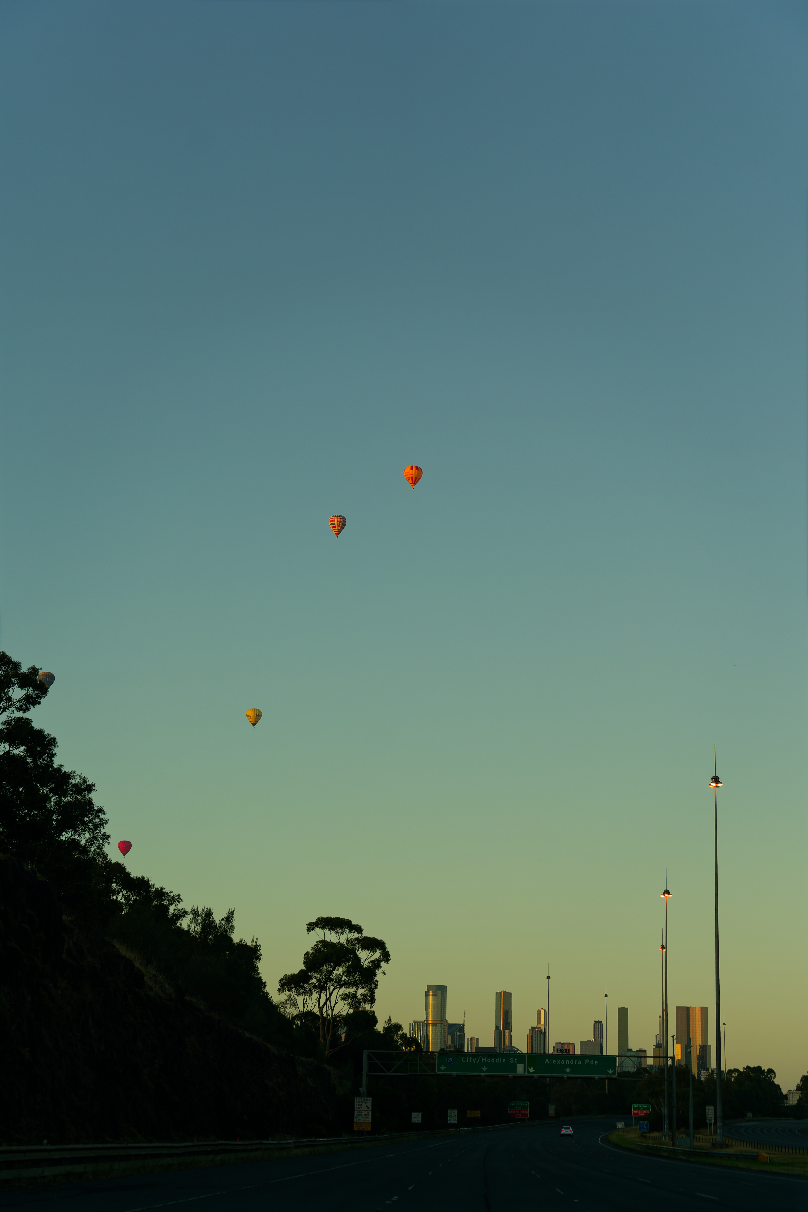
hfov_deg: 23.0
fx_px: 1986
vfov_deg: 33.9
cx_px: 404
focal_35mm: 59
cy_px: 606
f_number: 4
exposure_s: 1/400
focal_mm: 59
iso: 160
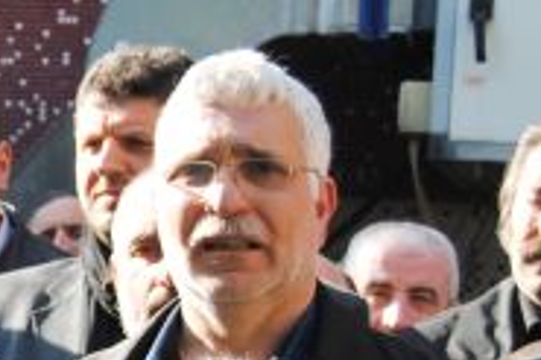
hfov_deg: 9.5
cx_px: -348
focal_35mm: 208
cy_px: 419
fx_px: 3123
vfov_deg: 6.6
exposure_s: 1/125
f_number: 5.6
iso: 125
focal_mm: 40
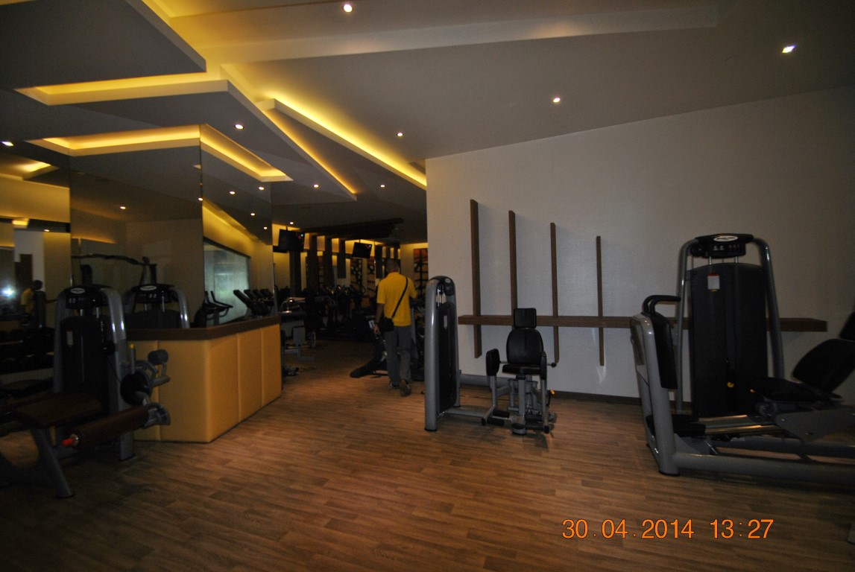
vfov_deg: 77.5
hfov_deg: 100.3
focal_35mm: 15
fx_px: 357
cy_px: 286
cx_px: 428
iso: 200
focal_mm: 10
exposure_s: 1/60
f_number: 3.5
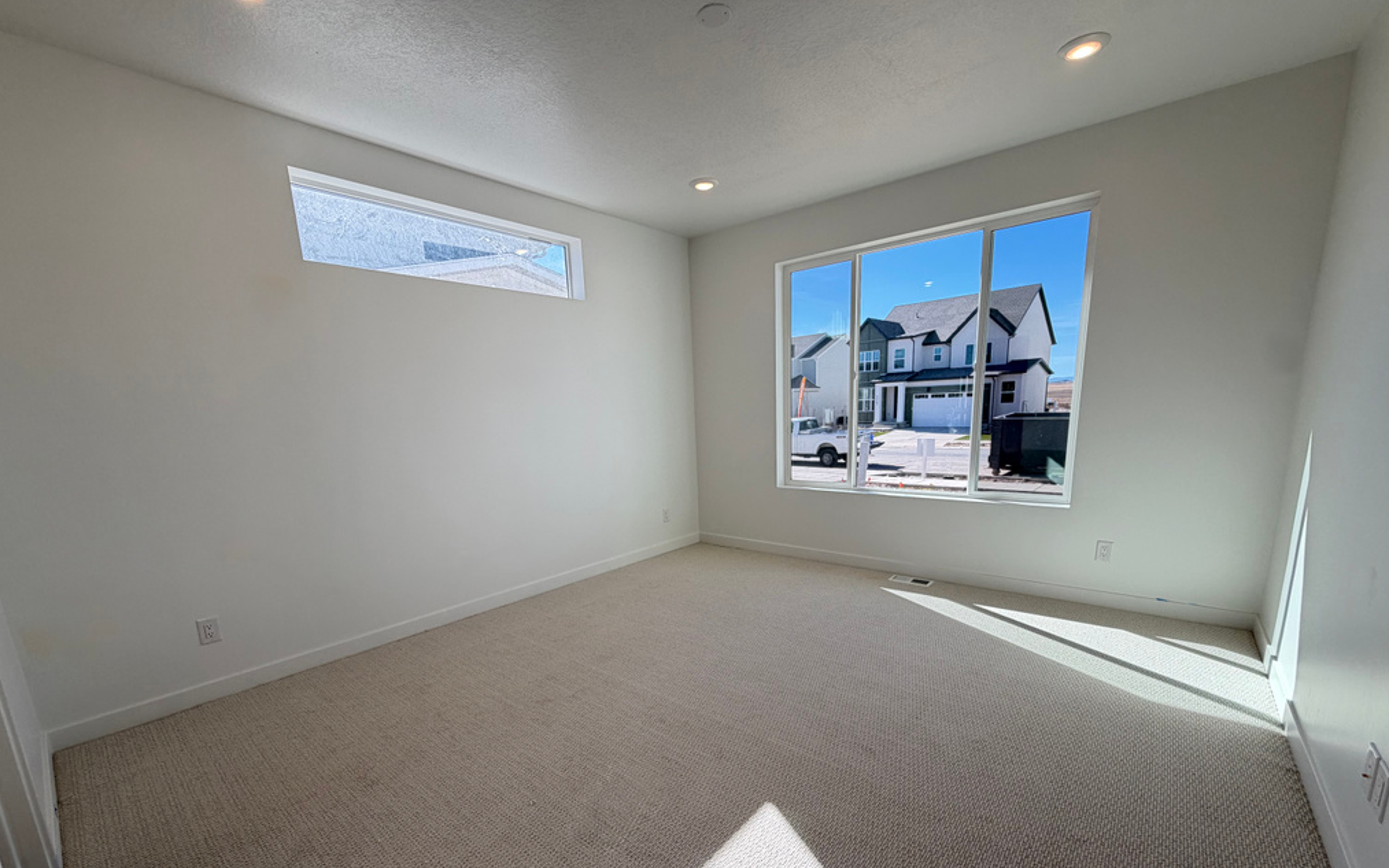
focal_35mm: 15
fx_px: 568
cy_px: 524
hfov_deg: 101.5
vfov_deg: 73.9
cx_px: 695
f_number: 2.2
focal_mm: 2.22
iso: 50
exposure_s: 1/326
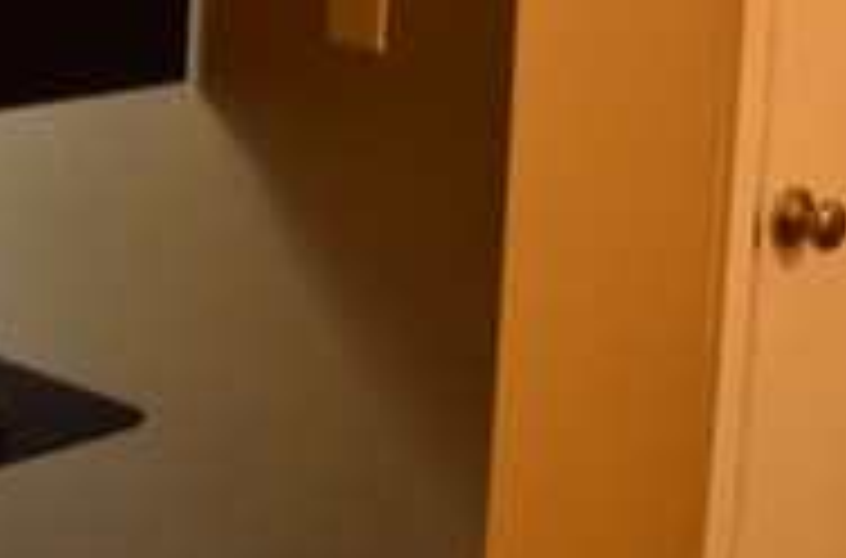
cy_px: -14
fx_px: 1874
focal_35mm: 80
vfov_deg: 16.5
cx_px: -117
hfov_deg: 23.6
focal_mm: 20
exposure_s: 1/20
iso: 400
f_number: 6.3
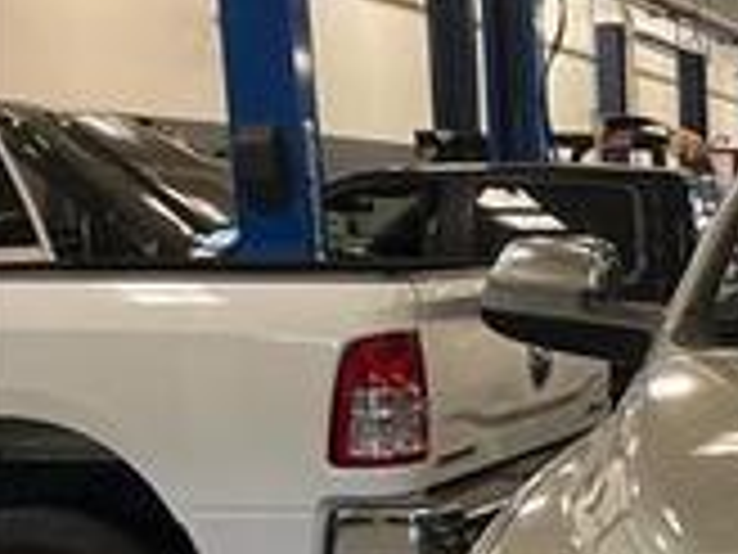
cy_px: 617
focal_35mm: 80
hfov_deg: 20.7
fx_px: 1706
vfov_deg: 17.8
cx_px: 1112
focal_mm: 5.7
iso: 160
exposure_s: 1/60
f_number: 1.5
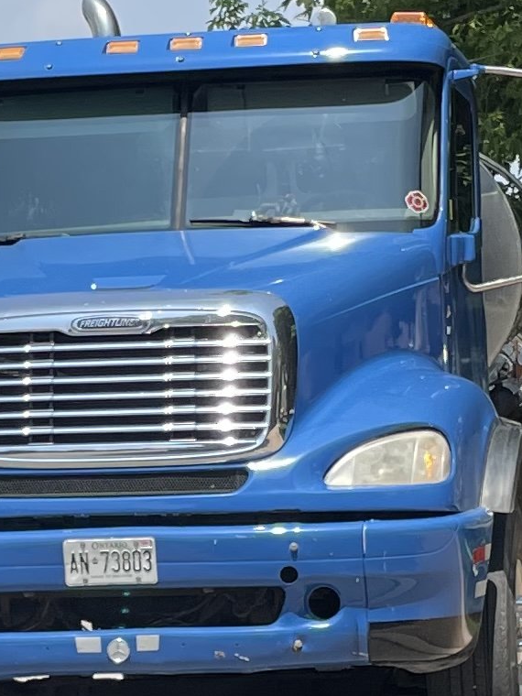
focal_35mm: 138
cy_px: 524
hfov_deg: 10.7
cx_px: 187
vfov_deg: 14.2
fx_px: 2775
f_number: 1.6
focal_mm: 4.2
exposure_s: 1/3401
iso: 32
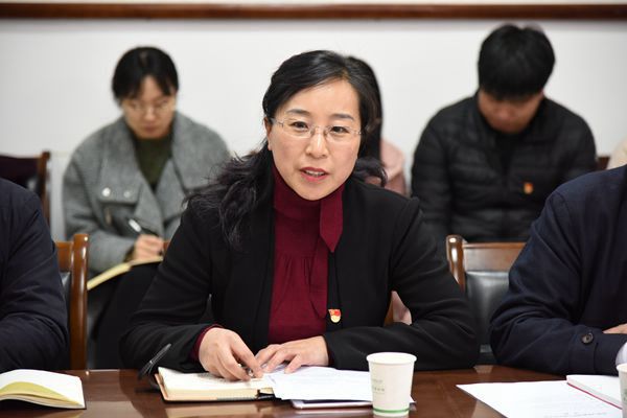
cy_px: 209
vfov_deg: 12.2
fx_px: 1951
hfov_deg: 18.3
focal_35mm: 112
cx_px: 314
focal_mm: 112
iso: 2500
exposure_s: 1/60
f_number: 4
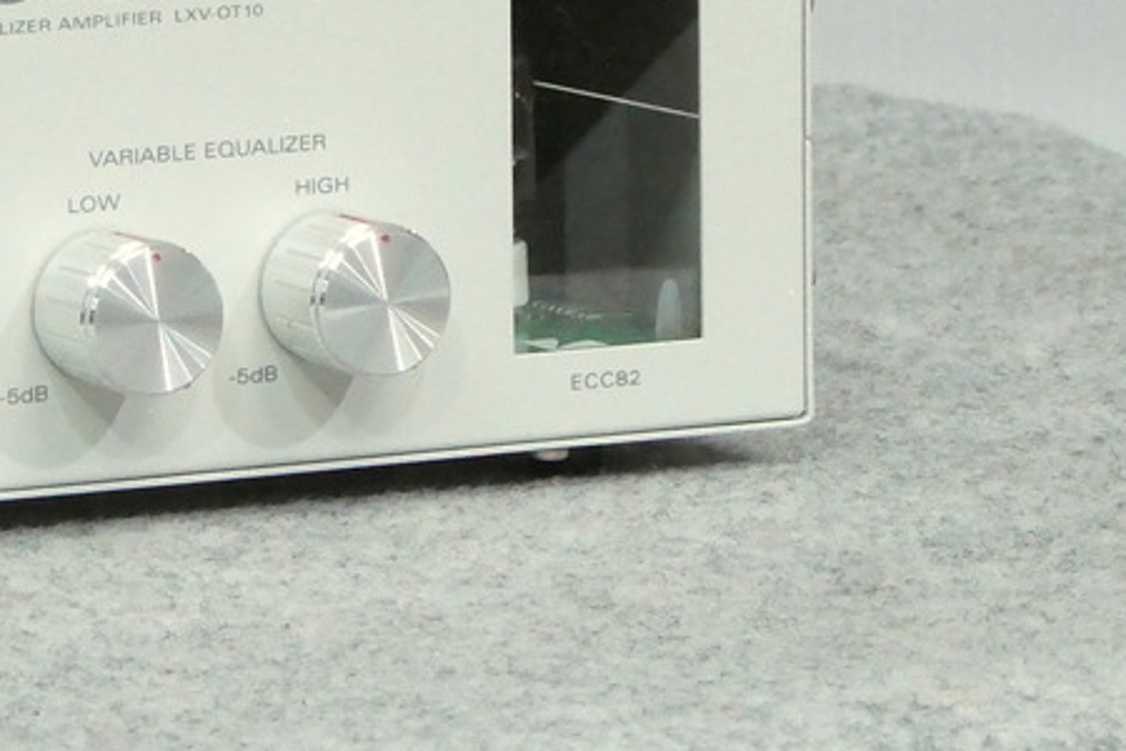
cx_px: 45
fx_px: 11103
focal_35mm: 355
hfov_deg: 5.8
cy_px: 183
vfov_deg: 3.9
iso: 1600
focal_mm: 28.7
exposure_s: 1/20
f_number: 7.1
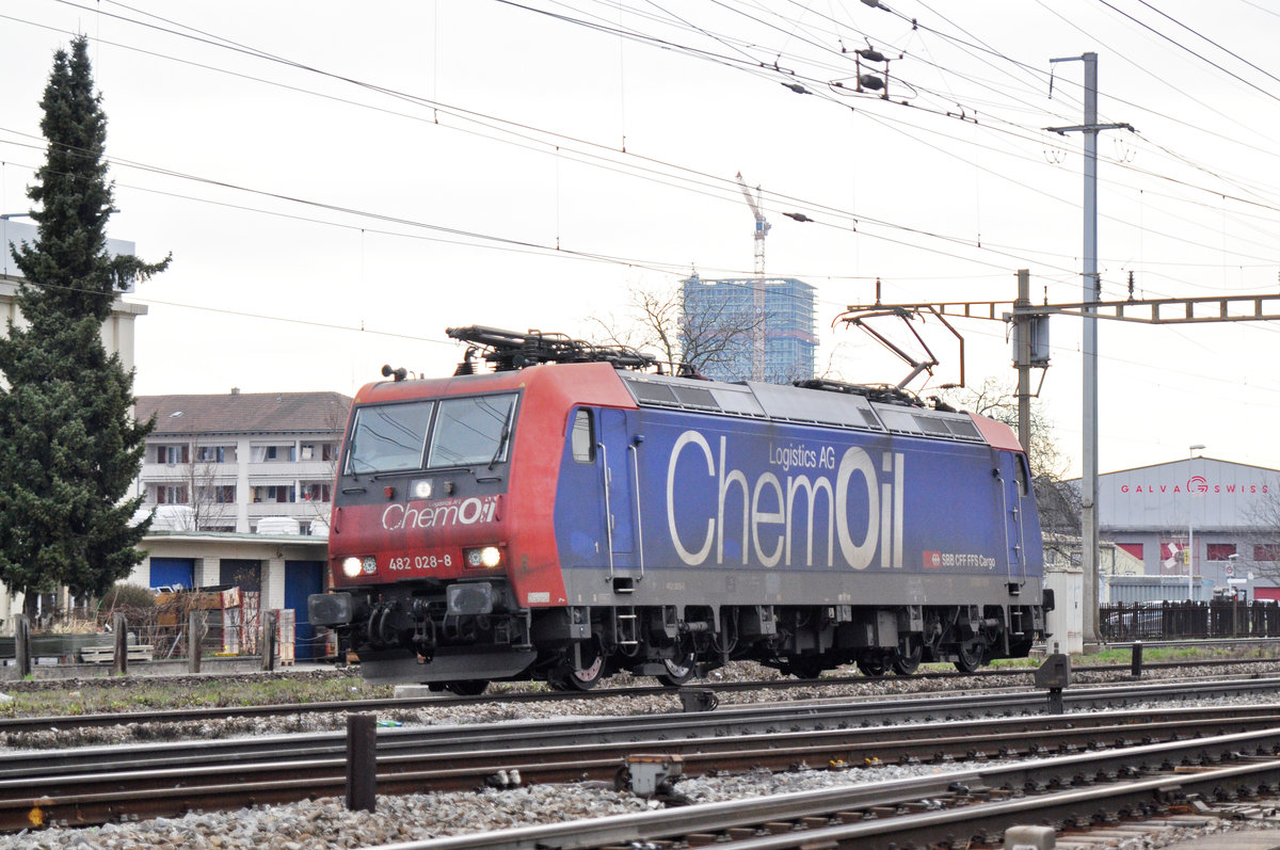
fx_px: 3729
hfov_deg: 19.5
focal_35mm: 105
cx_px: 640
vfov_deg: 13.0
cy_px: 425
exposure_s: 1/800
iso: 500
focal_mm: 70
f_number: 2.8
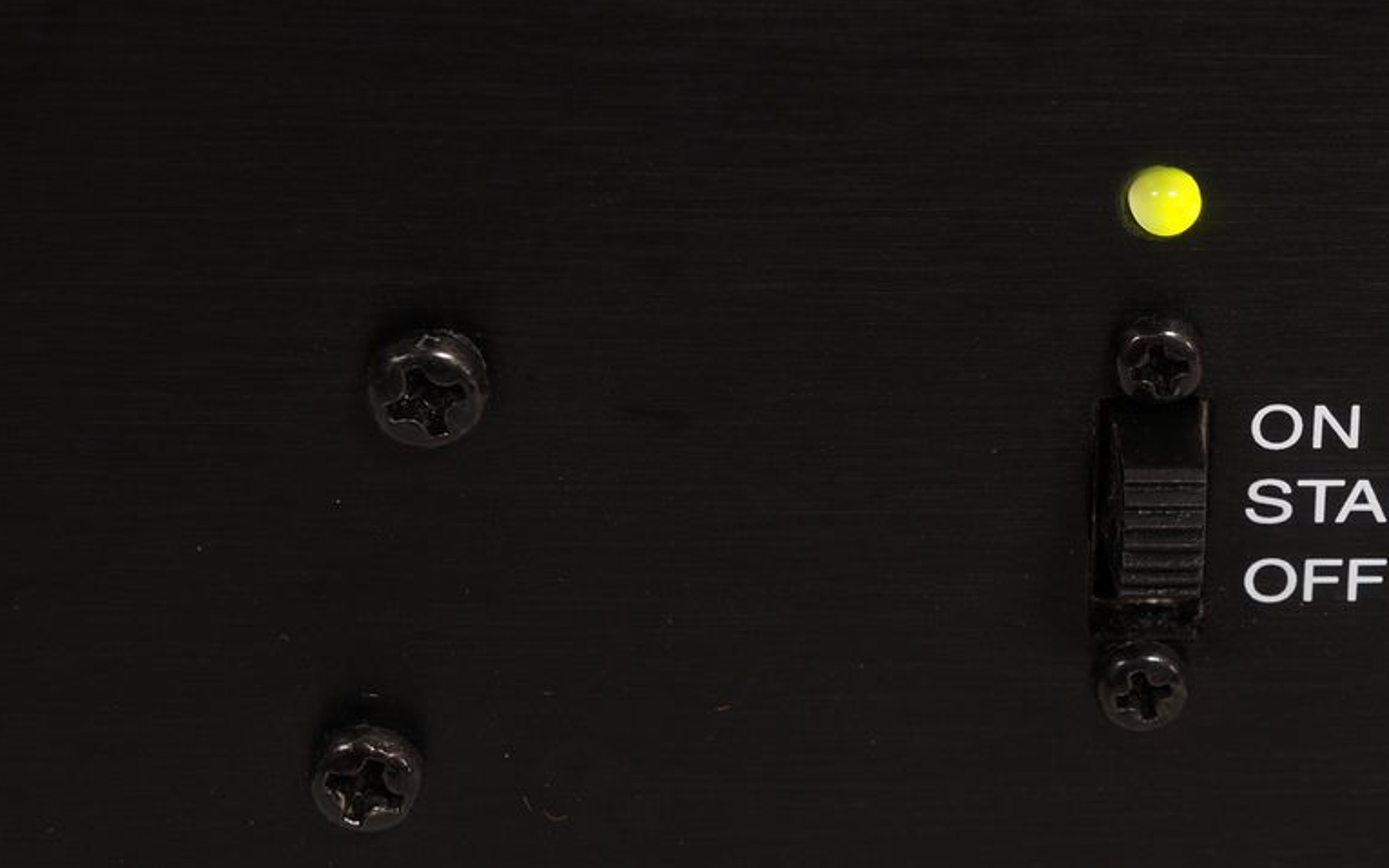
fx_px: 5599
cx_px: 1158
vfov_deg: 8.9
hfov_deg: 14.0
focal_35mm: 148
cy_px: 307
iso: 200
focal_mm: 55
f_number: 9
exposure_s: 1/6
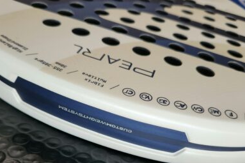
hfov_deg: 71.5
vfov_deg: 51.2
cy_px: 86
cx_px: 124
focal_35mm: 25
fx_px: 170
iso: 320
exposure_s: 1/50.3
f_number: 1.8
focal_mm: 5.4
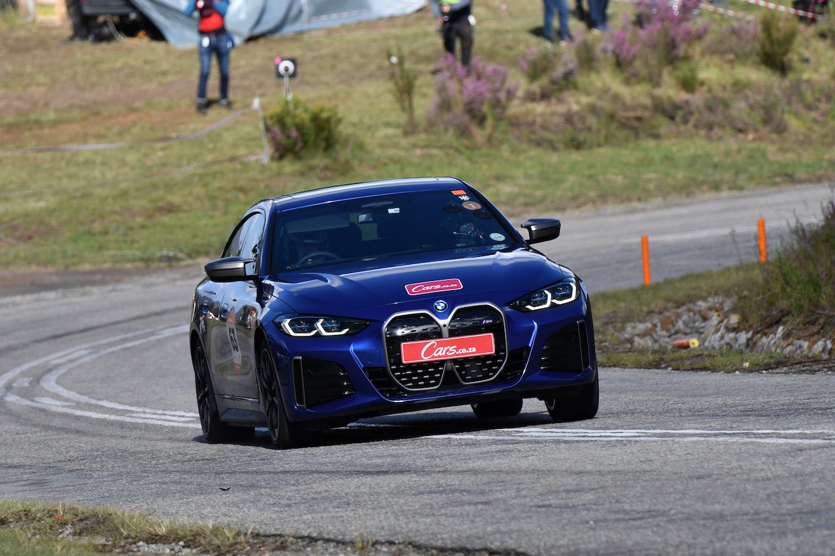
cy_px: 278
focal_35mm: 480
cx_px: 418
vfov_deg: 2.9
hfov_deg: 4.3
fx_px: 11131
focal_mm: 320
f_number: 5.6
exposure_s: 1/1600
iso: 280
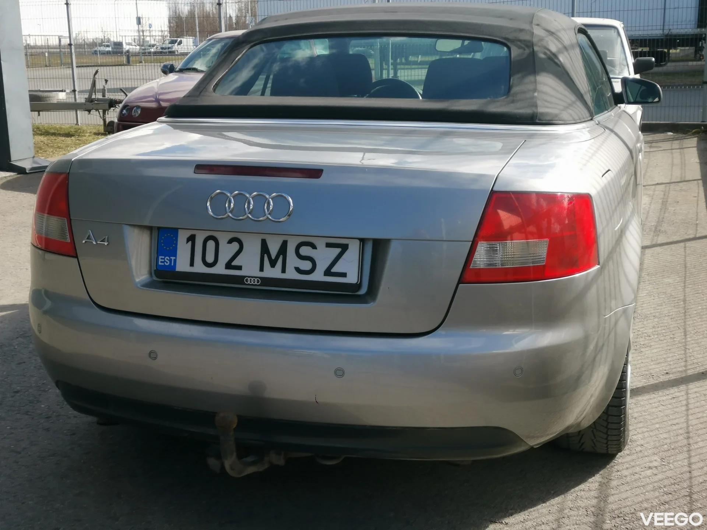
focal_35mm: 46
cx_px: 354
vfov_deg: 31.5
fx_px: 940
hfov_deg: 41.2
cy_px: 265
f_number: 1.8
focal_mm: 5.58
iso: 50
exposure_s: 1/1124
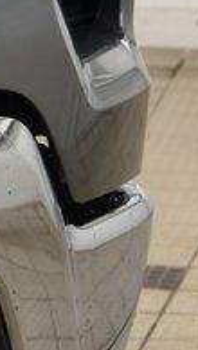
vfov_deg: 5.2
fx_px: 3837
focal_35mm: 412
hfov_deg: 2.8
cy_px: -182
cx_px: -715
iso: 450
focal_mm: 50
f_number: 6.3
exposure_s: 1/15
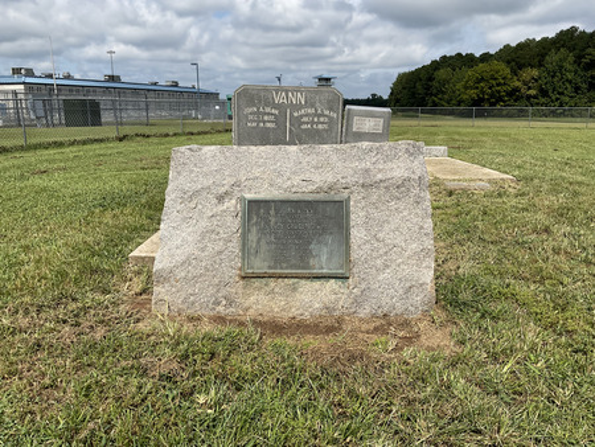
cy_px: 224
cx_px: 298
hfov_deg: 61.6
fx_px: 499
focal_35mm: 29
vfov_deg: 48.3
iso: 16
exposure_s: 1/3125
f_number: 1.8
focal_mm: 3
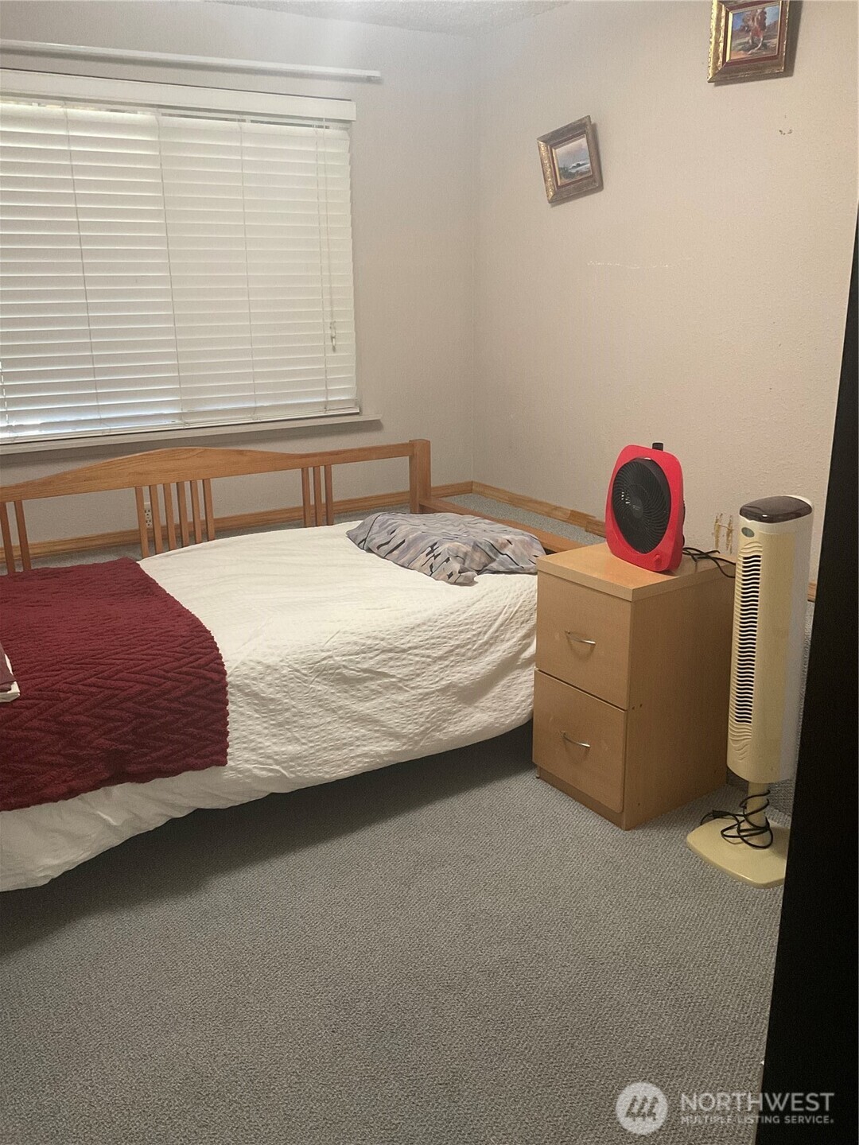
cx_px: 430
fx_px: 960
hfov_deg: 48.2
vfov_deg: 61.7
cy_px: 572
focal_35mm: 29
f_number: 1.8
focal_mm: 3
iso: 250
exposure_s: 1/60
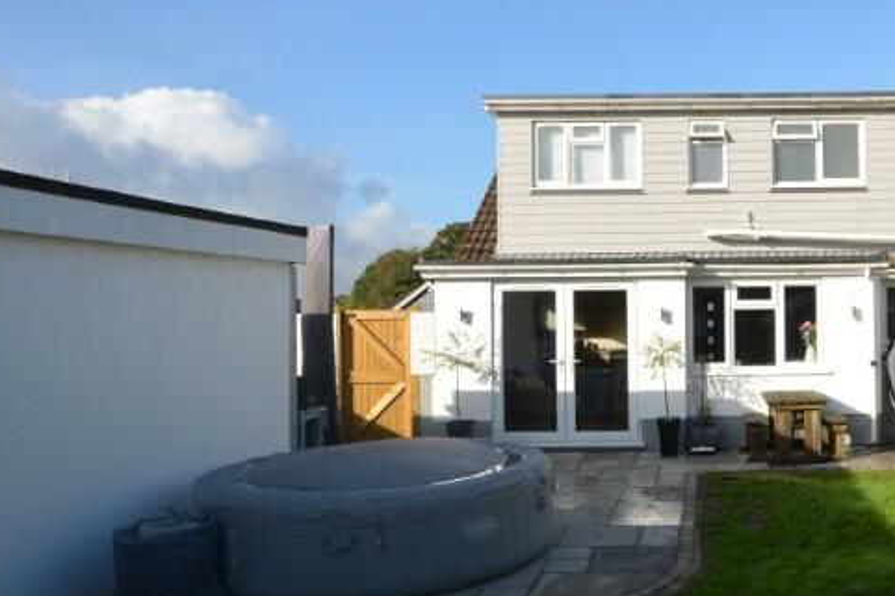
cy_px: 301
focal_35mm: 35
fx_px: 871
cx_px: 722
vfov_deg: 37.8
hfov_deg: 50.9
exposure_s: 1/250
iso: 110
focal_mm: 11
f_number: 8
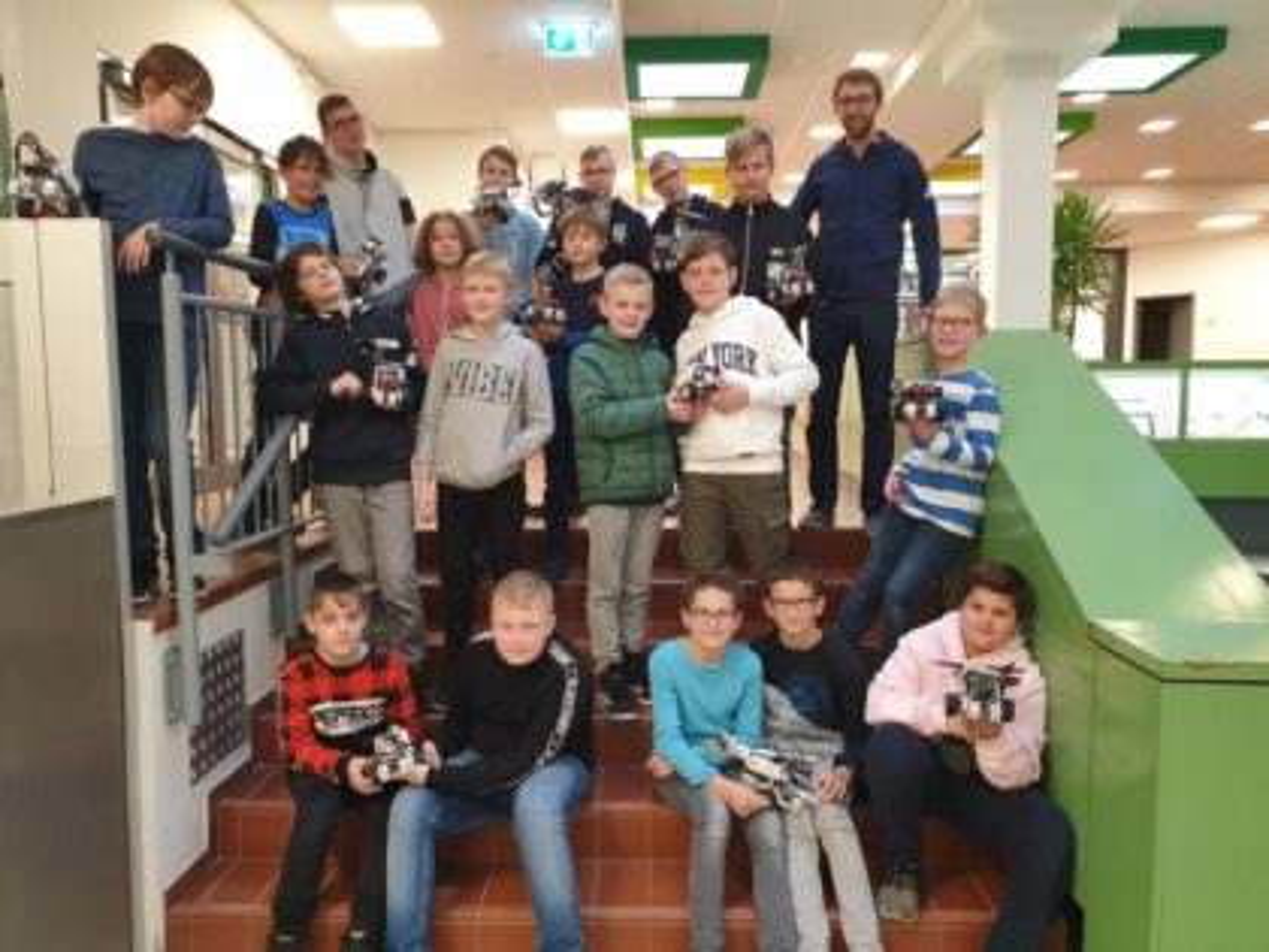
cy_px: 476
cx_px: 634
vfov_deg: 53.1
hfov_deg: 67.3
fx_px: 953
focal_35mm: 26
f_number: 2.4
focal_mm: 4.3
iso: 400
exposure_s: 1/50
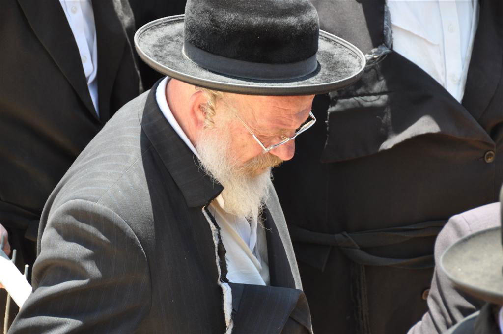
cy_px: 167
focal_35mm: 225
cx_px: 252
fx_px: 3140
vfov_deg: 6.1
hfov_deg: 9.2
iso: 450
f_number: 5.6
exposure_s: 1/250
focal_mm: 150
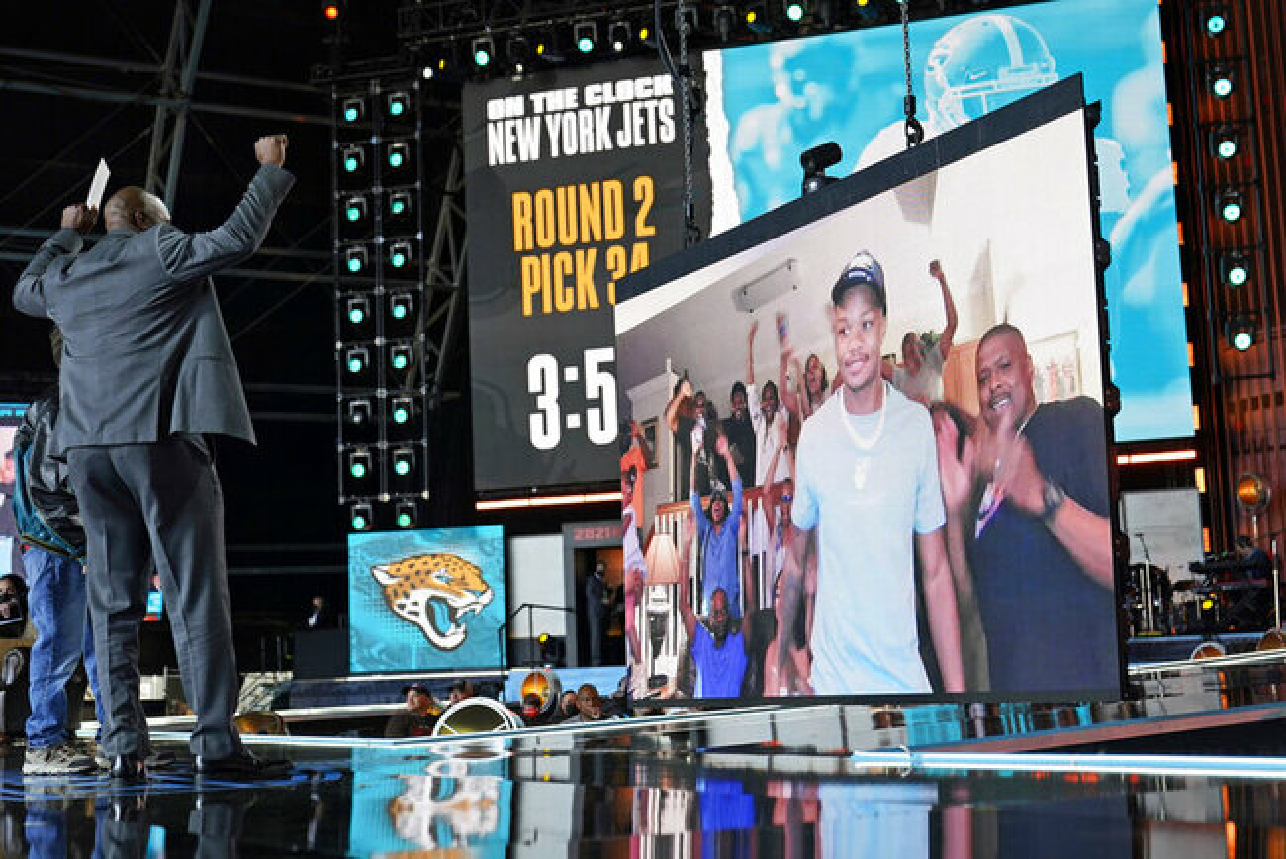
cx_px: 643
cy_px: 430
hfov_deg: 39.6
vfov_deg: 27.0
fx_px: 1787
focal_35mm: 50
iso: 640
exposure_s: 1/640
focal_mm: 50
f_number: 3.2
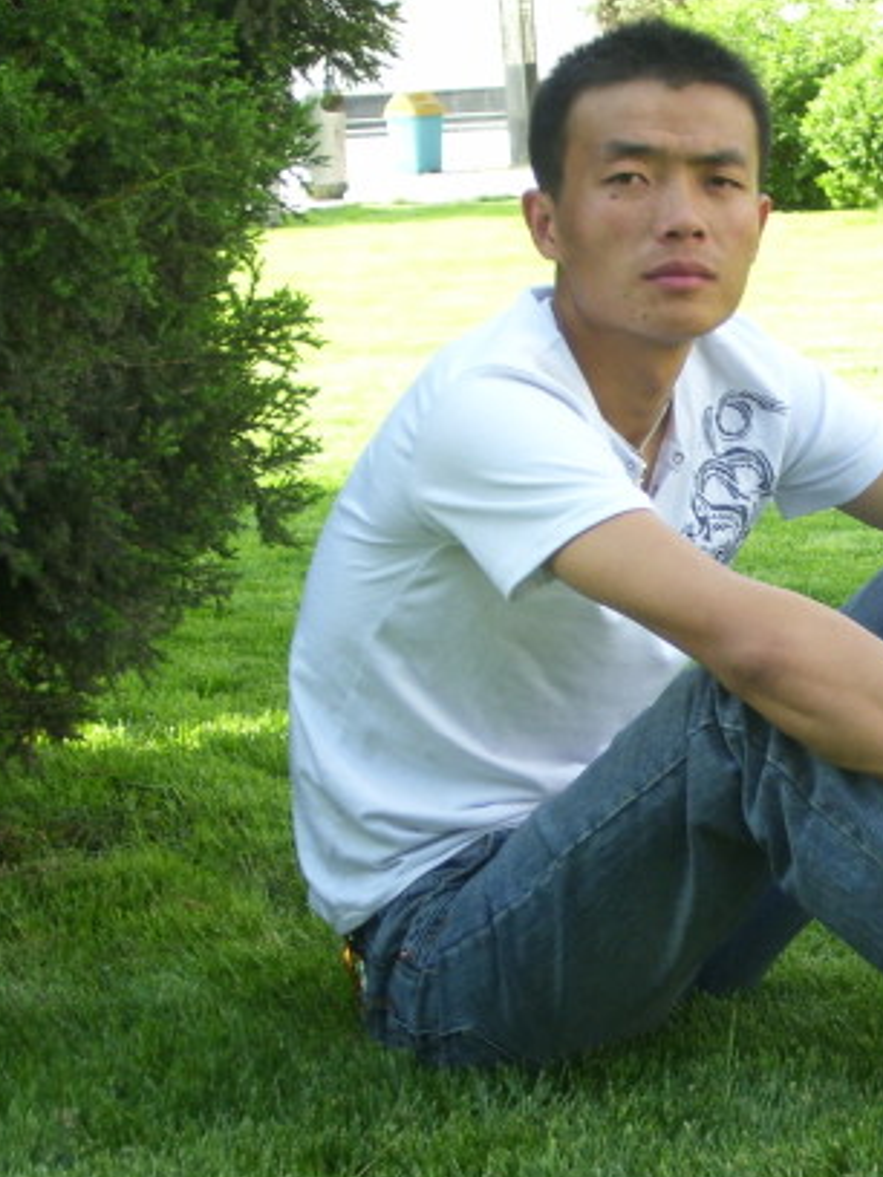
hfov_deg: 12.8
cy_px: 604
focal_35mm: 115
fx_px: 3911
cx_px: 828
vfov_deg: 17.1
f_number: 4
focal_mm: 11.6
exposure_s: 1/125
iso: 80
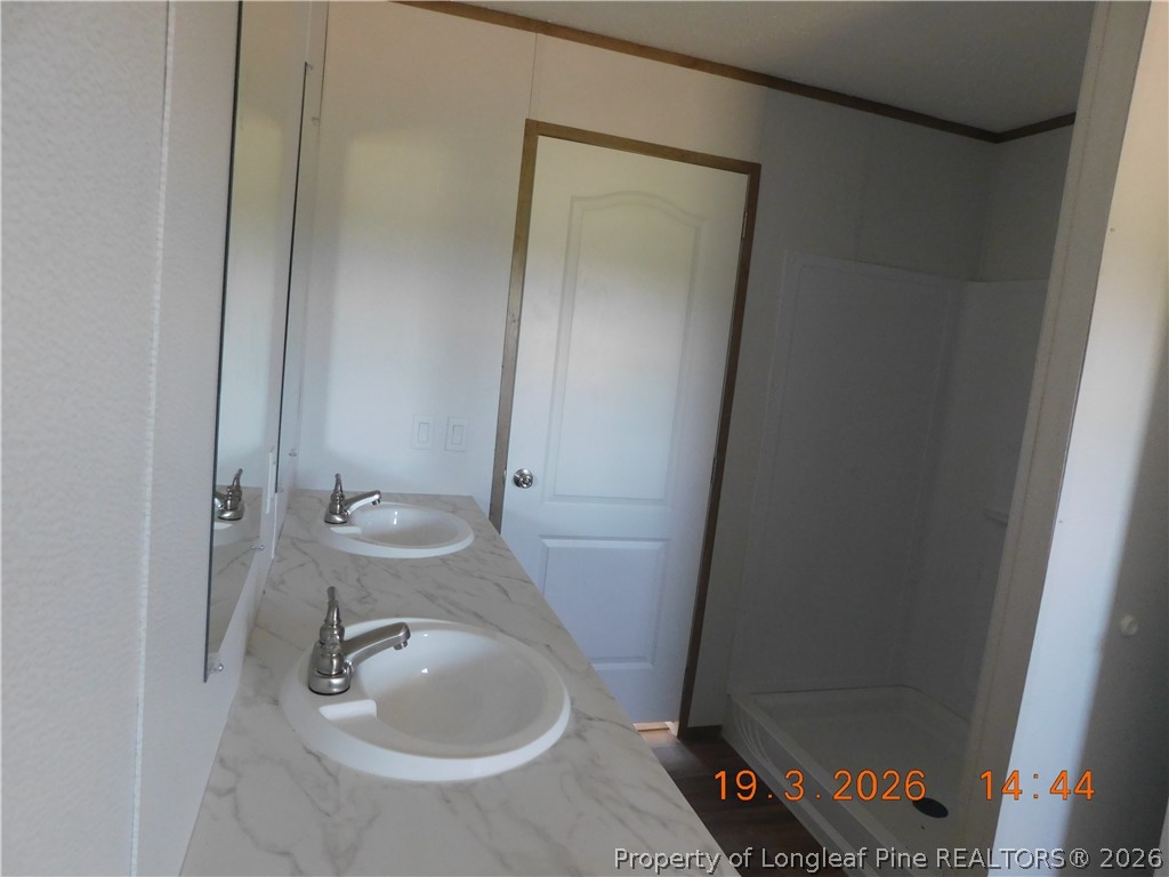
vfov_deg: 58.9
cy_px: 438
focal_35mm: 23
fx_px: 777
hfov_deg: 73.9
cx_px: 584
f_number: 3
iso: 280
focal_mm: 4
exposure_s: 1/30
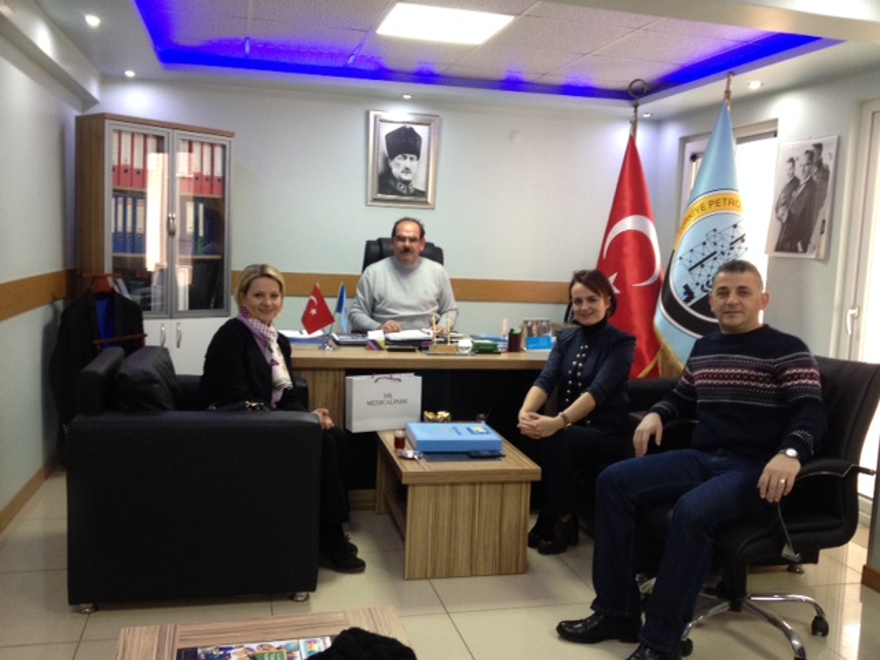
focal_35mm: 35
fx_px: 890
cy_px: 330
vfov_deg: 40.7
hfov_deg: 52.6
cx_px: 440
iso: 125
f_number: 2.4
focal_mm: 4.28
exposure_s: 1/20
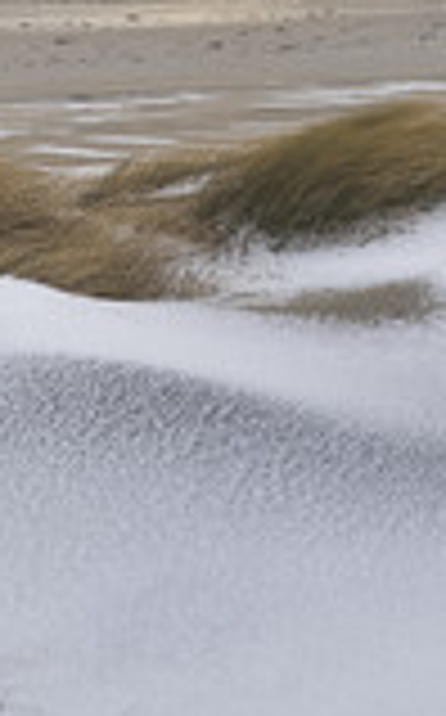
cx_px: 273
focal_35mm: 94
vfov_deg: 22.0
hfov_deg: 13.9
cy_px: 234
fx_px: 1833
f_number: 16
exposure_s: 30
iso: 64
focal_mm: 35
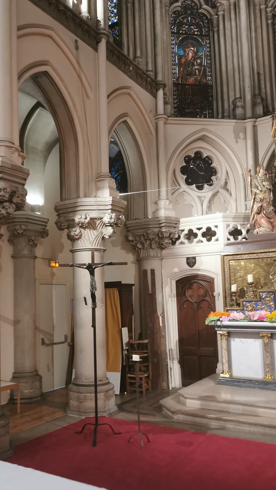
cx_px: 81
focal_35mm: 33
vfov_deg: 59.4
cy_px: 267
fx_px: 429
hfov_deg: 35.1
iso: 400
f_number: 1.6
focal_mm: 5.56
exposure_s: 1/30
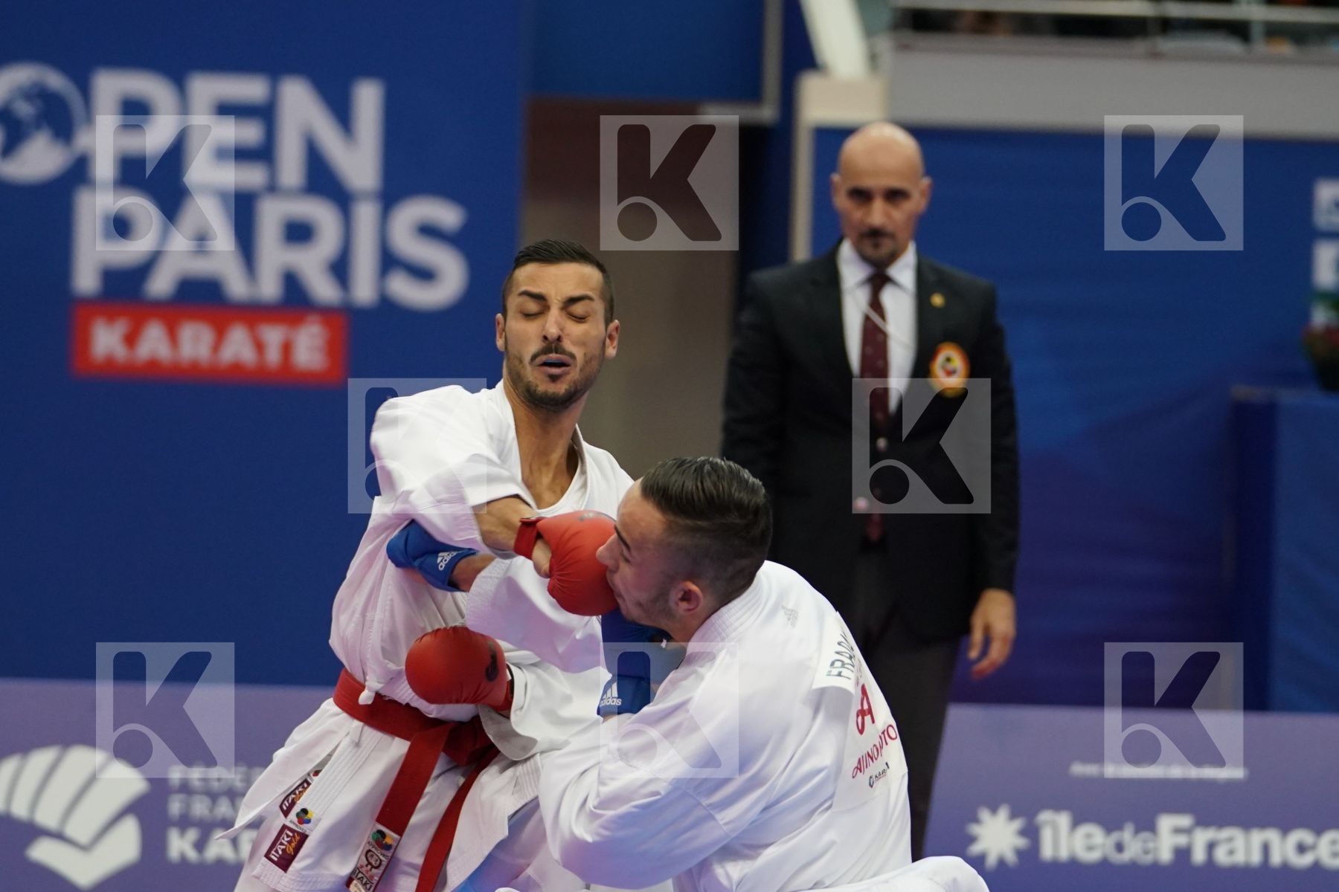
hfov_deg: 11.4
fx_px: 6694
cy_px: 446
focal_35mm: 180
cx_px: 670
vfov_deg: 7.6
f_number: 2.8
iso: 2500
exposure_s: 1/1000
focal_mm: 120
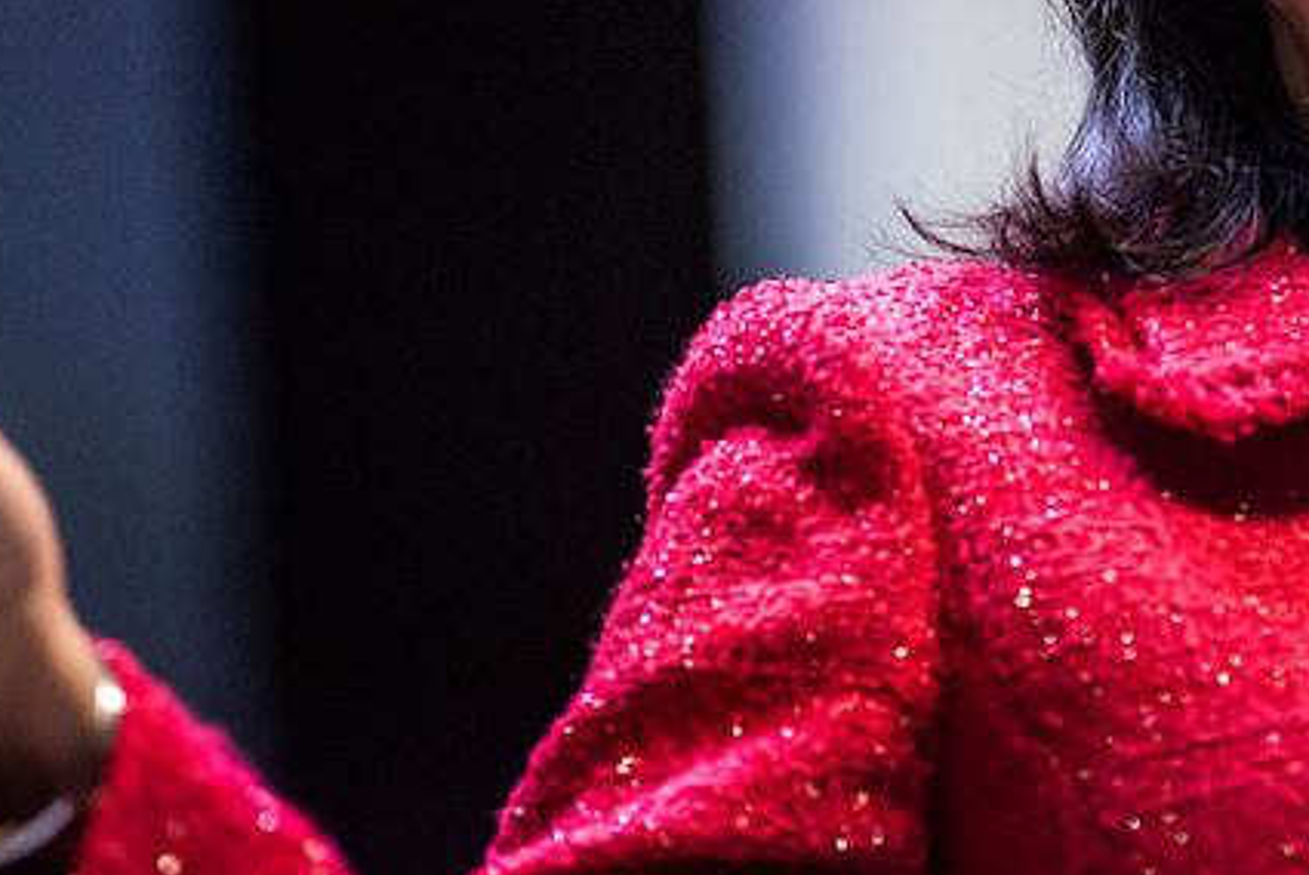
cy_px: 72
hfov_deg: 5.2
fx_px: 14372
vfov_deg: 3.5
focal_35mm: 395
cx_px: 853
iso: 2500
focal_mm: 200
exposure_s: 1/800
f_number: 2.8
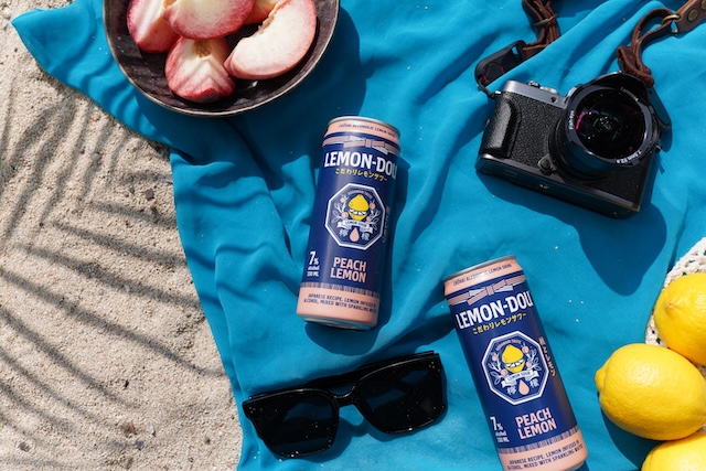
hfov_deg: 54.4
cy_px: 236
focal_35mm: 35
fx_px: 687
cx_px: 353
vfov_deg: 37.9
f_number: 5.6
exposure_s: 1/250
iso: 800
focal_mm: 35
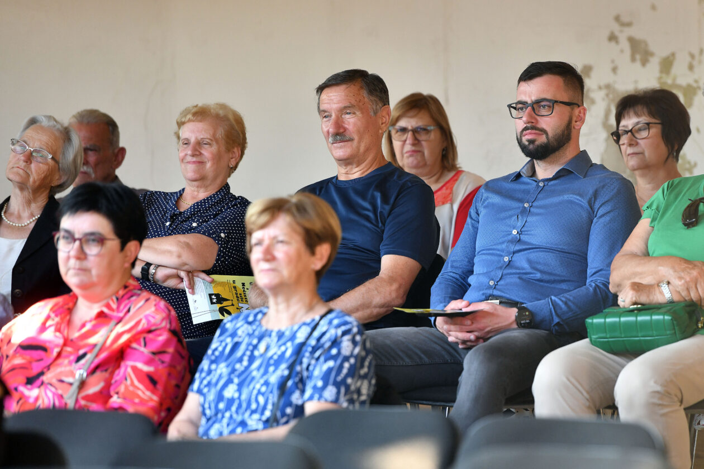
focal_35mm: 195
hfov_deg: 10.5
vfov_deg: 7.0
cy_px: 234
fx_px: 3813
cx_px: 352
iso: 800
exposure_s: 1/250
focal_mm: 195
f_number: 5
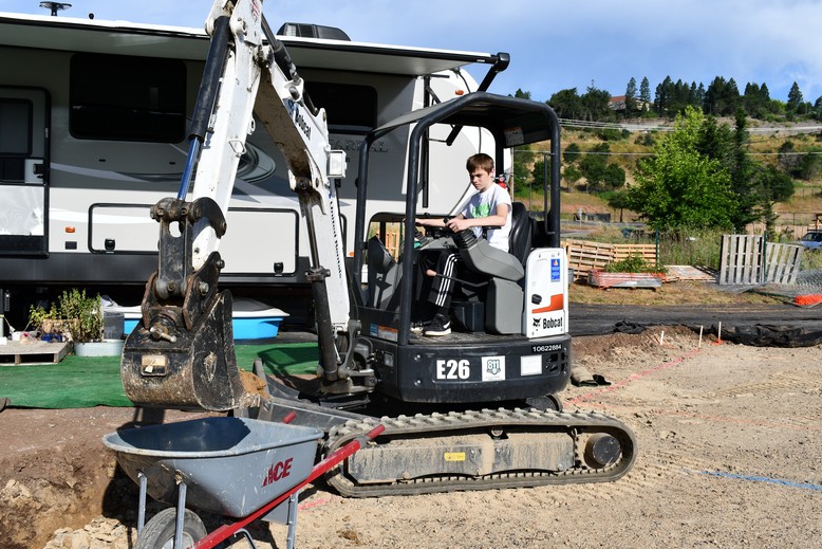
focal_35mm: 37
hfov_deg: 51.9
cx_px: 413
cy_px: 273
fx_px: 845
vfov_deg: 36.0
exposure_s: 1/320
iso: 100
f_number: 9
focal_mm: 24
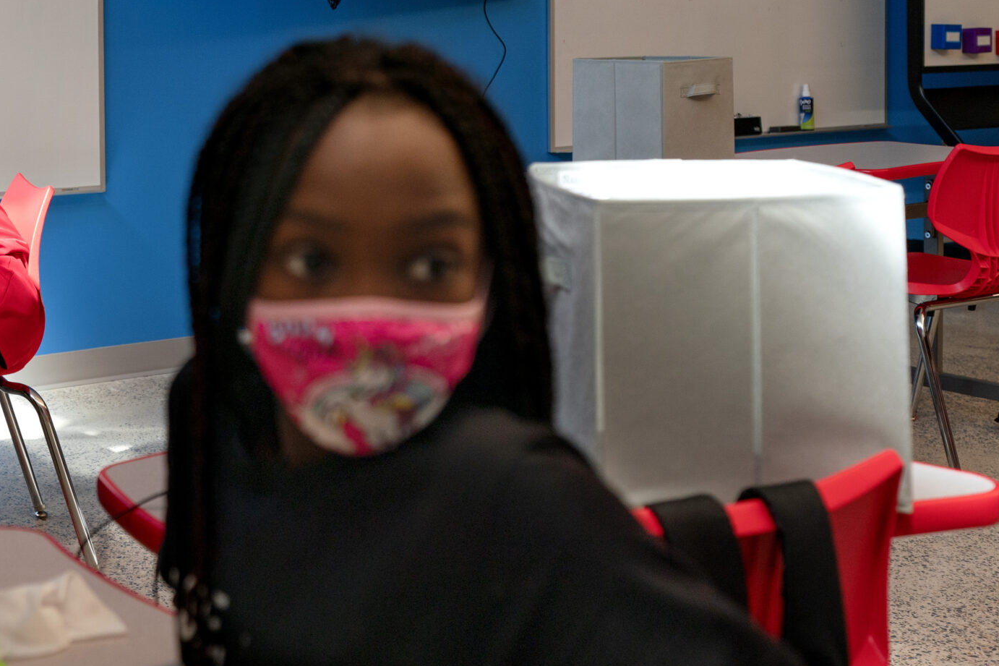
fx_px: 1748
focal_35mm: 63
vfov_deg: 21.1
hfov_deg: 30.5
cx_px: 103
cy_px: 52
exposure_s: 1/320
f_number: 3.5
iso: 640
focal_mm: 34
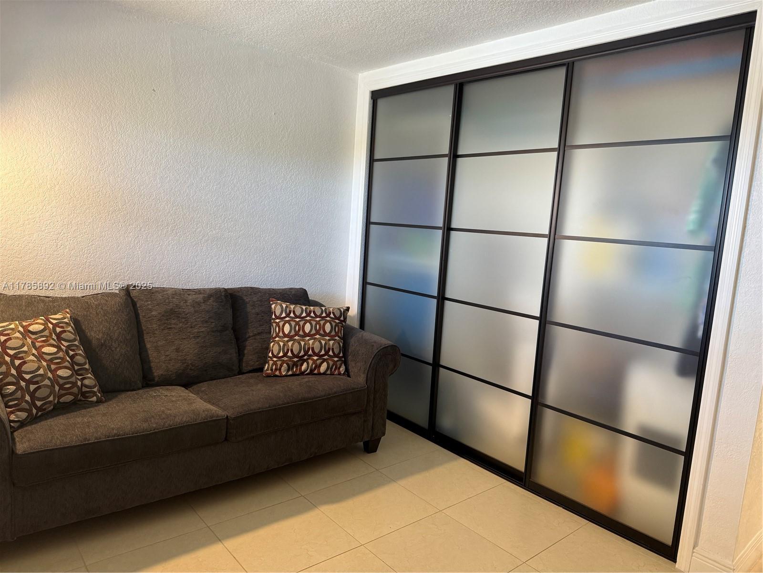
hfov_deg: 71.6
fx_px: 529
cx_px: 382
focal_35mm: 24
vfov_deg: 56.8
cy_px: 286
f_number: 1.78
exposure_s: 1/60
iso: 250
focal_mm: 6.76
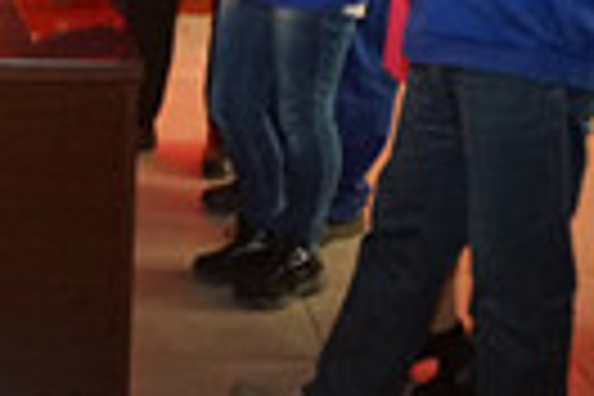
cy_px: -164
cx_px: -72
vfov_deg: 13.2
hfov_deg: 19.7
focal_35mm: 99
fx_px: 1633
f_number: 3.5
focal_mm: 29
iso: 6400
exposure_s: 1/60
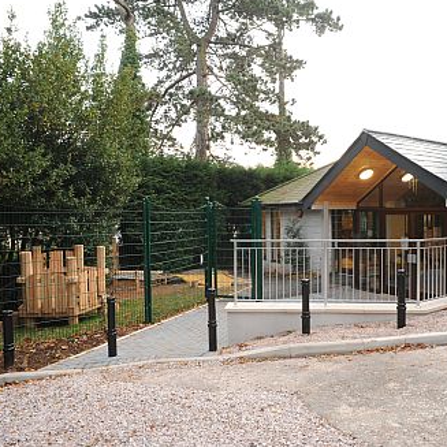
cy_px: 221
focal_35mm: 26
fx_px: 380
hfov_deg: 59.4
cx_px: 301
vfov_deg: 60.9
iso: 200
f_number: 22
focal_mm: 20
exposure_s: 2
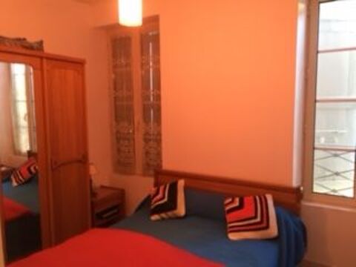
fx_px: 298
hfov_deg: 61.7
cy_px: 134
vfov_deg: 48.2
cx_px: 178
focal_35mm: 29
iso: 125
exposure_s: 1/17
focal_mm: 4.15
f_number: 2.2
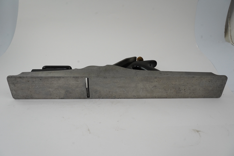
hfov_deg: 61.9
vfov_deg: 43.6
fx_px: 195
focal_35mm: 30
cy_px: 78
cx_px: 117
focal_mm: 30
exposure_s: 1/125
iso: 1250
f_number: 9
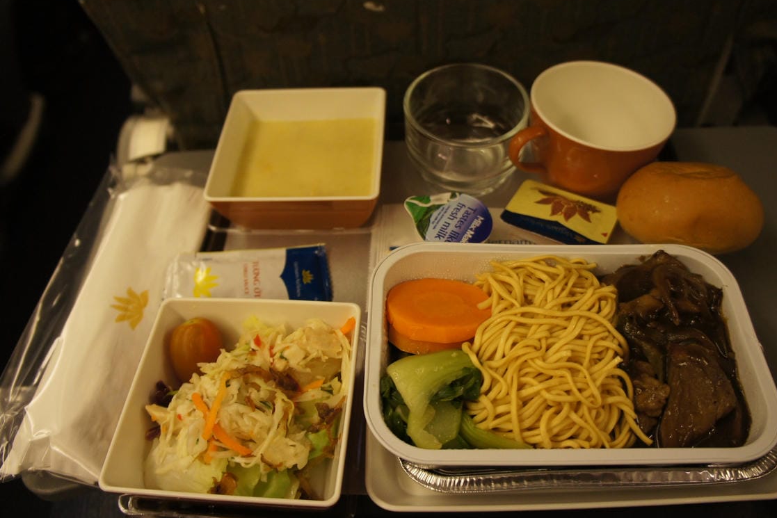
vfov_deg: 45.0
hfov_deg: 63.6
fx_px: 626
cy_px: 245
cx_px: 406
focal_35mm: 29
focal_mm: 18
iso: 1000
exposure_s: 1/30
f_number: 3.5
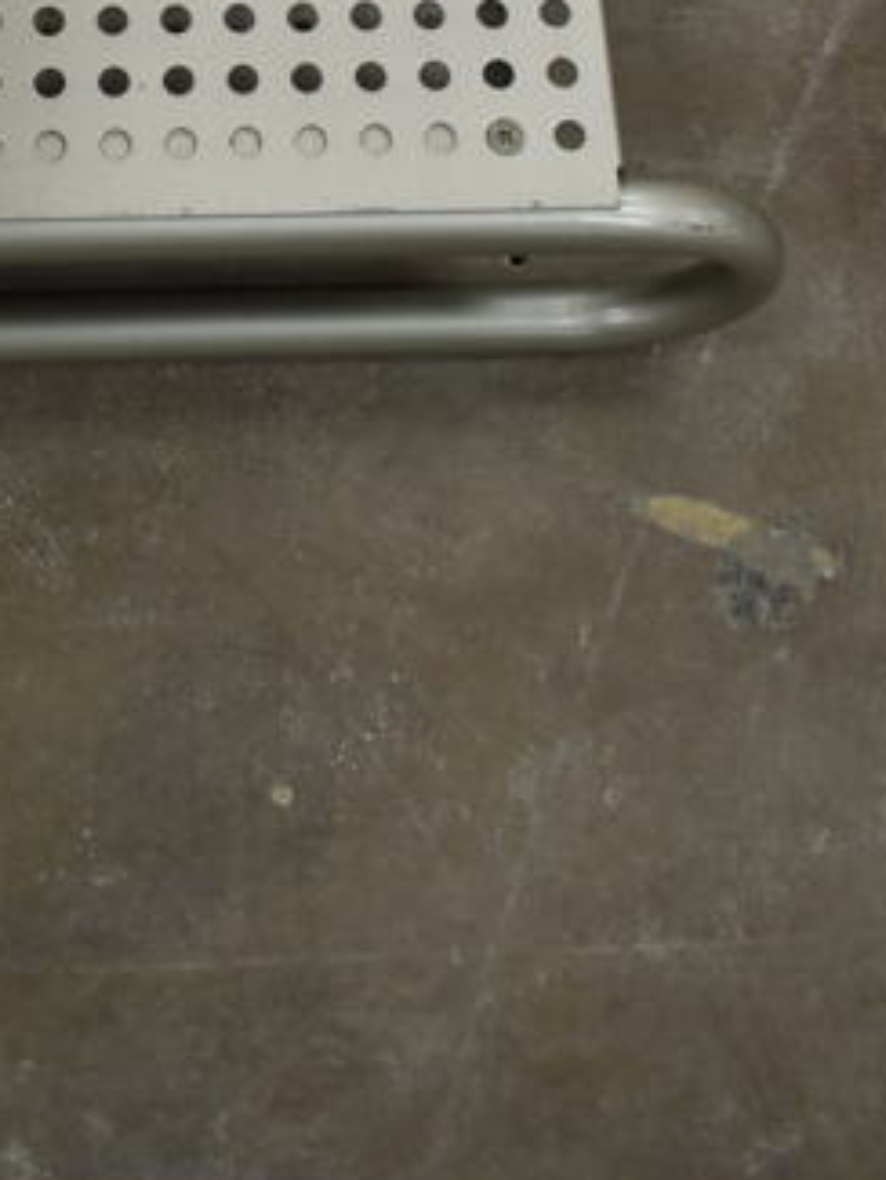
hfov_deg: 19.9
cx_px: 160
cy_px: -332
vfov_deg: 23.7
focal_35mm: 73
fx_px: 2490
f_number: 3.5
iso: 280
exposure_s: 1/30
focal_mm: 18
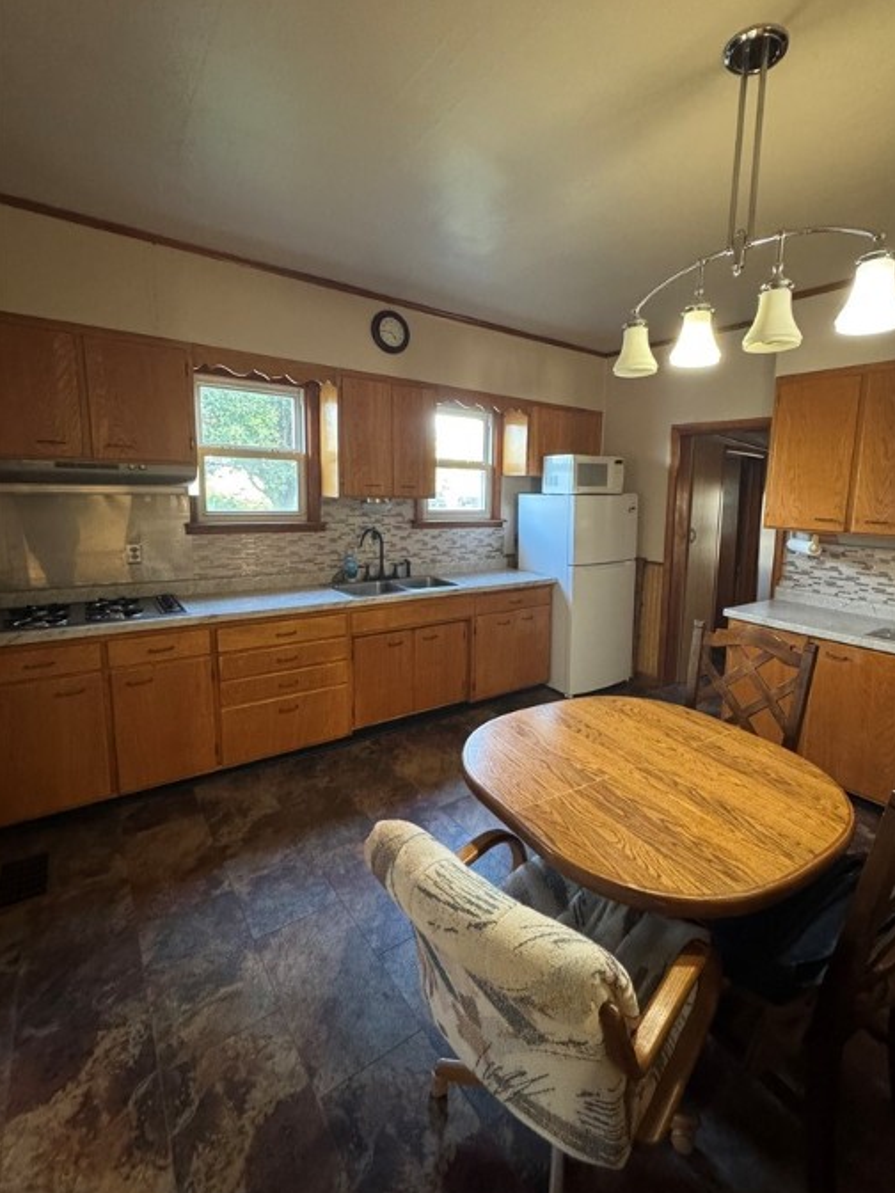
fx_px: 552
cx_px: 506
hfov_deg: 77.7
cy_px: 563
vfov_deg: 94.4
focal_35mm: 16
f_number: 2.2
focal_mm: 2.22
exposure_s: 1/60
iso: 1000
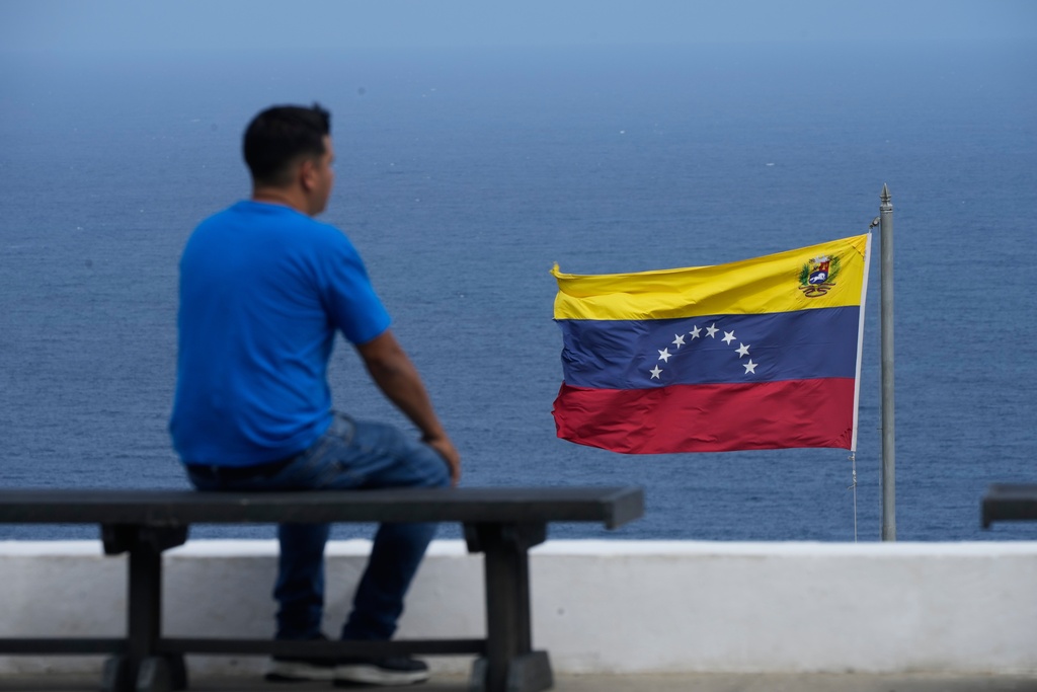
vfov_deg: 4.4
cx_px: 518
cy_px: 346
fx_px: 8902
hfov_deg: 6.7
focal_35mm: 309
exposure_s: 1/500
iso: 320
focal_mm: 309
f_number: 14
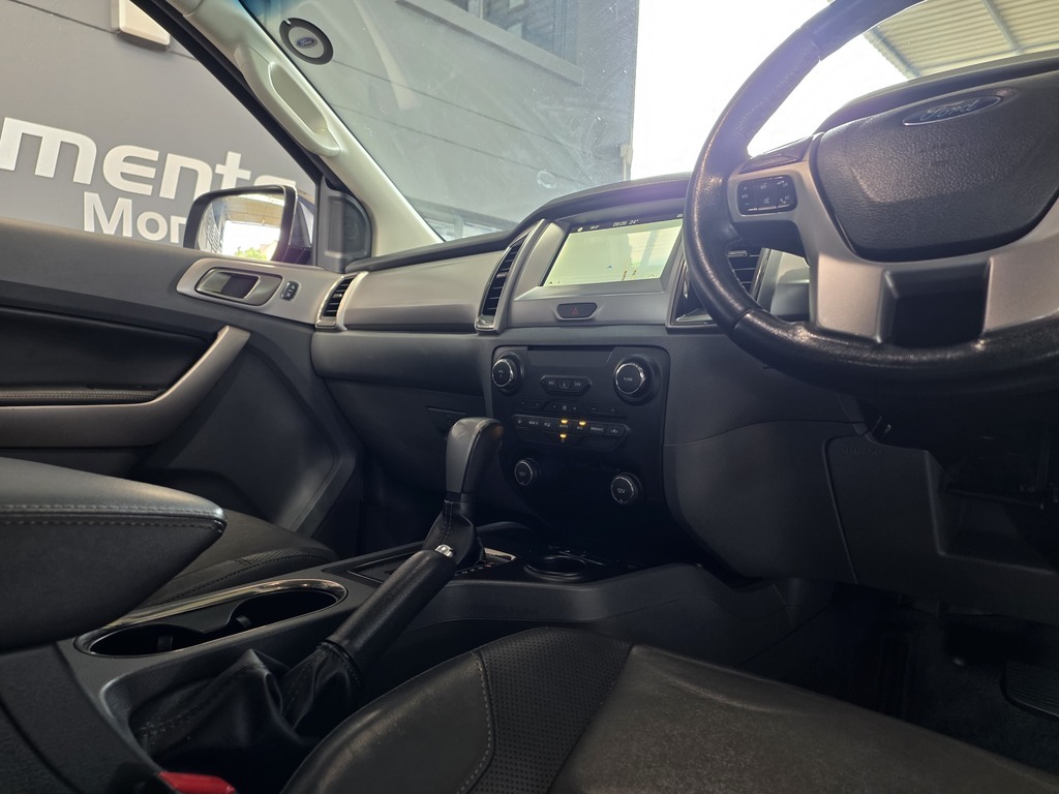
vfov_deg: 58.9
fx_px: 704
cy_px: 397
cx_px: 530
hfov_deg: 73.9
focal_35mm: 23
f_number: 1.7
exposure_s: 1/50
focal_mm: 6.25
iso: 200
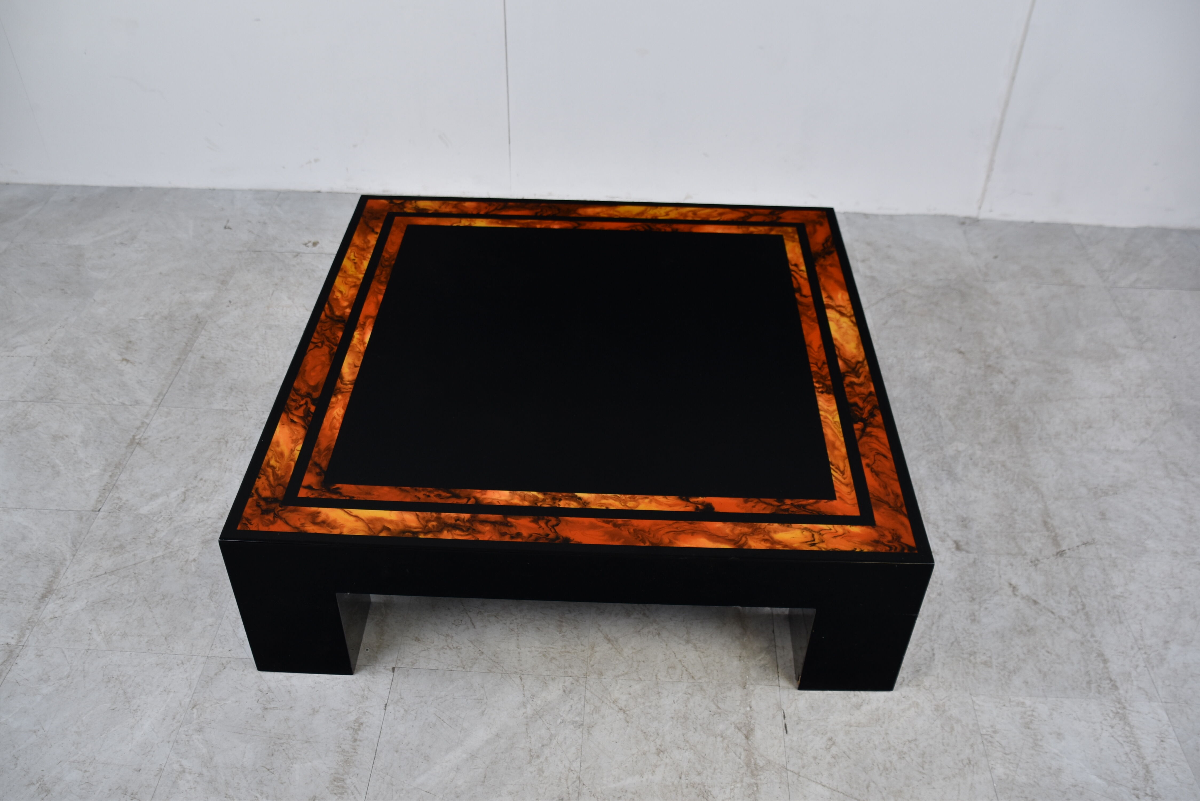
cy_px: 400
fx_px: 1050
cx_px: 600
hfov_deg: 59.5
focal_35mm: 32
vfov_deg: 41.7
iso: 200
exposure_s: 1/25
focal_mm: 21
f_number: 3.5
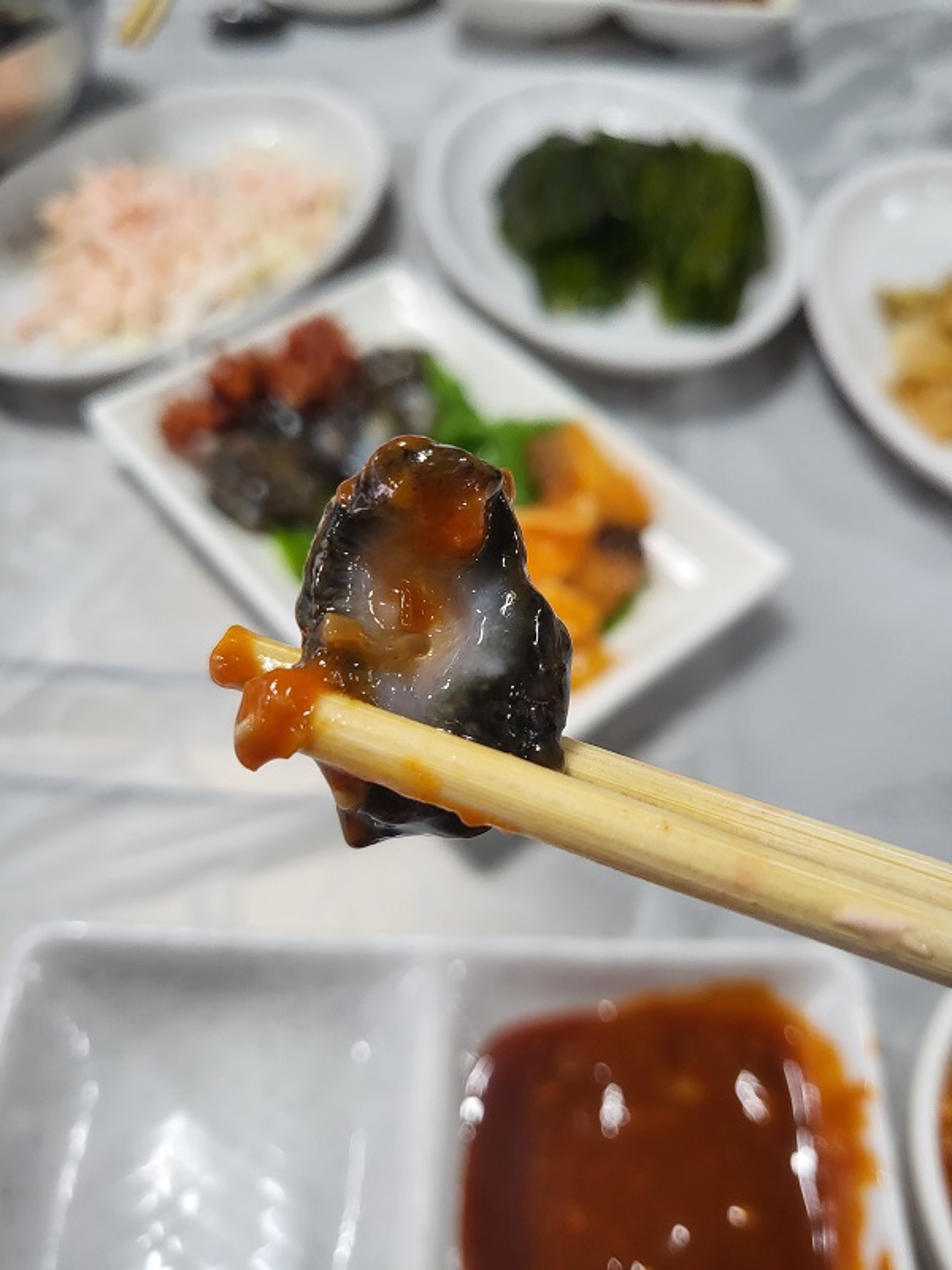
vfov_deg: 67.3
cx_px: 476
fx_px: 953
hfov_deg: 53.1
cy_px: 635
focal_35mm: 26
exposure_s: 1/120
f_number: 1.8
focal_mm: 4.25
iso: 200
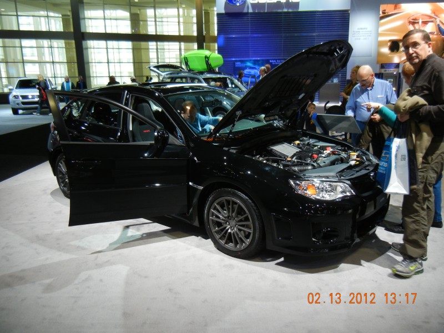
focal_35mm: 30
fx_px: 385
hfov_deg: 60.0
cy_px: 166
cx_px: 222
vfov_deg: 46.8
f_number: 3.5
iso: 248
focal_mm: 5.4
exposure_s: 1/60
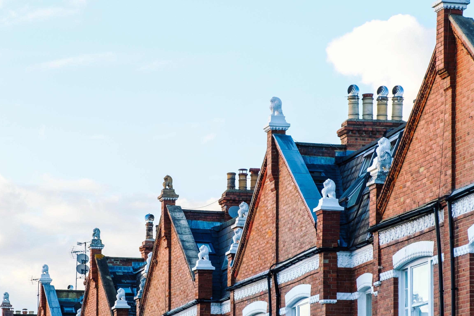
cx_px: 184
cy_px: 209
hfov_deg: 14.9
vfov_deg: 9.9
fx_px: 1817
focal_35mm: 138
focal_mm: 55
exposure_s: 1/320
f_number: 7.1
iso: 800
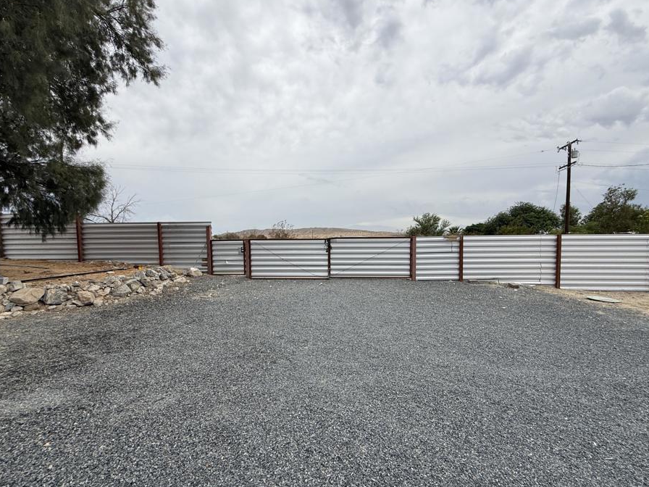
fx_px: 300
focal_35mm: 16
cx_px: 333
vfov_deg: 78.0
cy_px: 259
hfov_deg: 94.5
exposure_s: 1/564
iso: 50
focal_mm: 2.22
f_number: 2.2
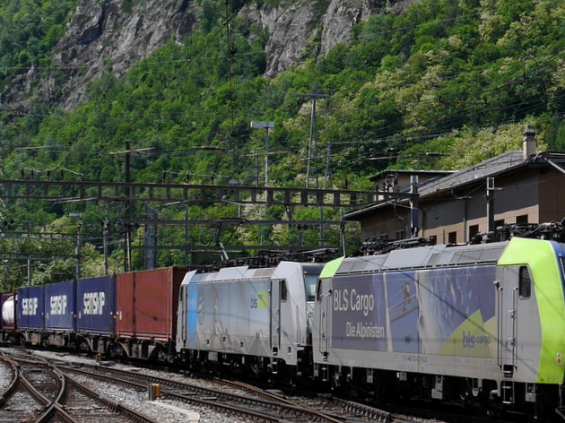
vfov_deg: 23.9
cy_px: 264
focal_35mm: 61
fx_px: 995
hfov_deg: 31.4
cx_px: 387
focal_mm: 16
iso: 160
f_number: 7.1
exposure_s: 1/400
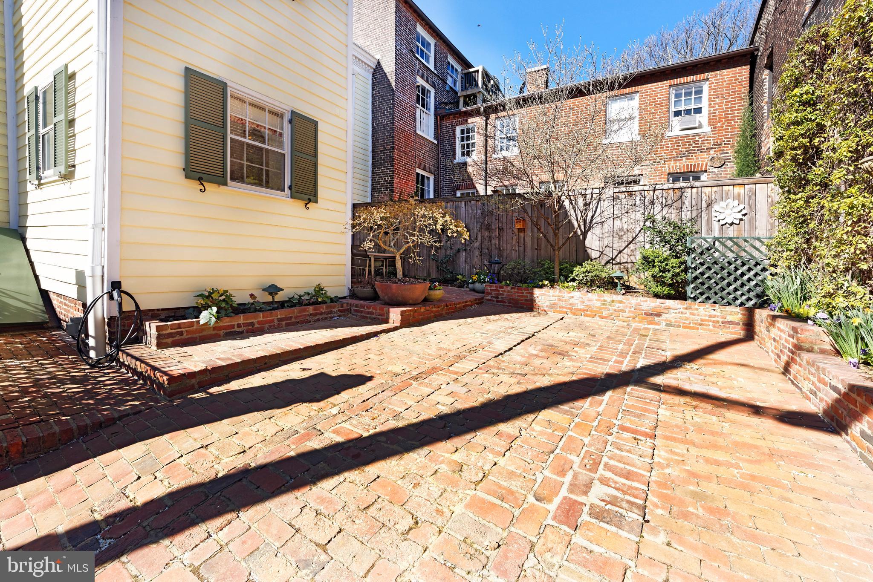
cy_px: 291
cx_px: 436
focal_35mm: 14
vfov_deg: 81.2
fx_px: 340
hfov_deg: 104.2
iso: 320
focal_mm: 14
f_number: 10
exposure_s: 1/250
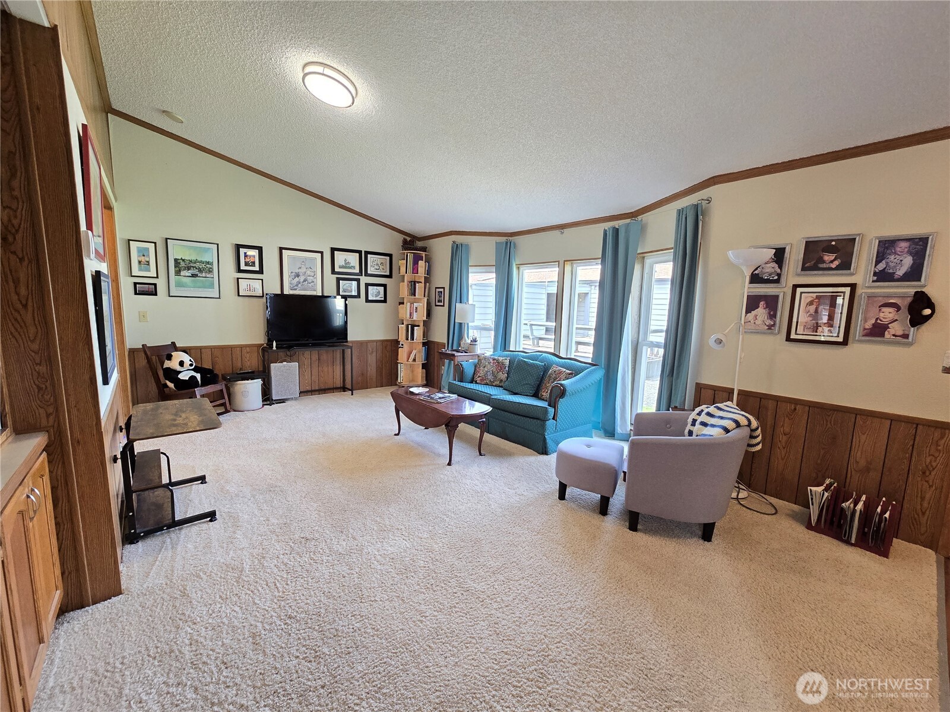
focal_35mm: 13
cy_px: 356
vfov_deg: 89.9
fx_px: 357
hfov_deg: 106.2
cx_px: 475
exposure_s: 1/60
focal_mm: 2.2
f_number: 2.2
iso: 160
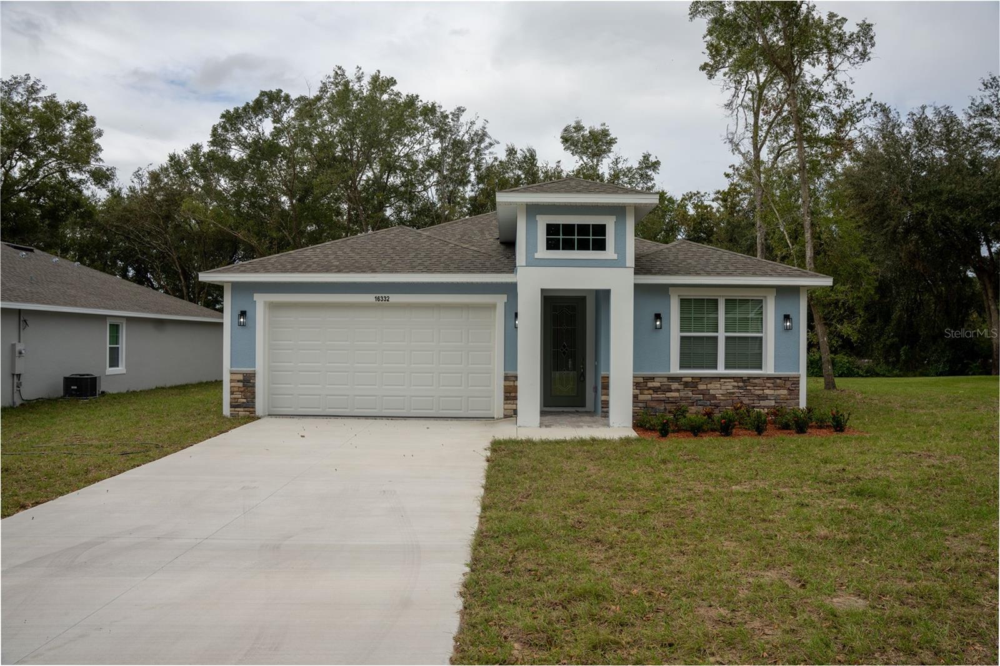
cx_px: 500
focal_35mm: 28
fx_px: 769
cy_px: 333
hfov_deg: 66.0
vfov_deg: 46.8
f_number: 6.3
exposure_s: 1/800
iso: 100
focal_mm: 27.7
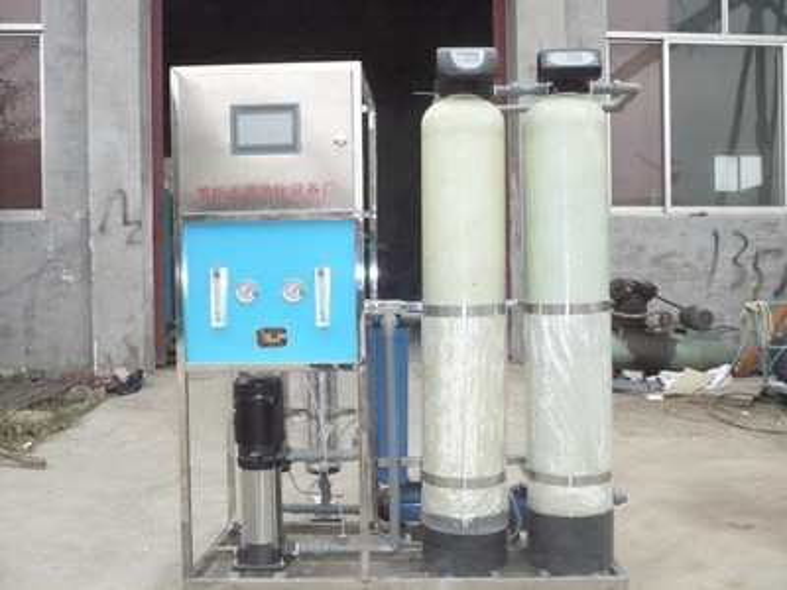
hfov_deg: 52.6
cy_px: 295
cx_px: 394
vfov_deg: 40.7
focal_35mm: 35
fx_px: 796
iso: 1250
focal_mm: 5.8
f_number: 8
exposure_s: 1/500
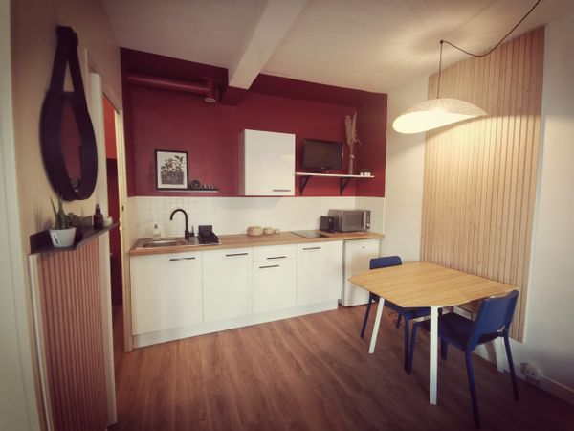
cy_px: 216
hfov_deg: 94.5
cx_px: 287
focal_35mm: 16
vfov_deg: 78.1
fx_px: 265
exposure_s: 1/33.3
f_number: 2.2
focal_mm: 2.35
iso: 640
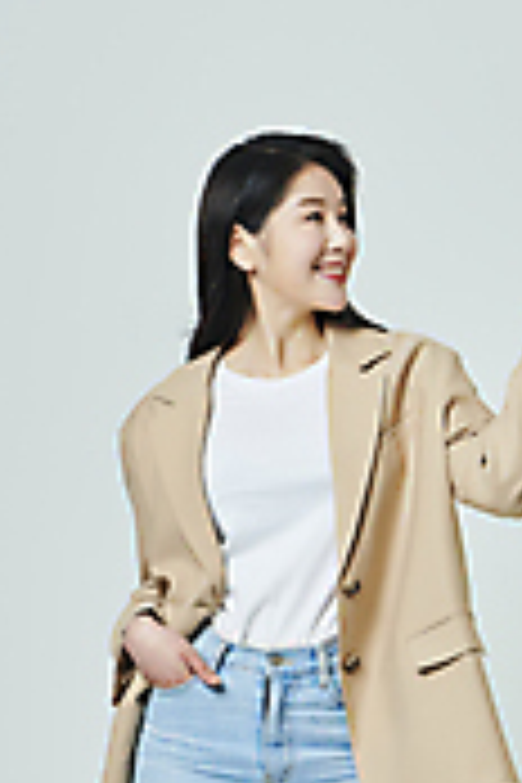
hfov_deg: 8.5
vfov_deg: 12.7
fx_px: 3501
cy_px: 693
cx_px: 358
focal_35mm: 161
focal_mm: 70
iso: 100
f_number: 11
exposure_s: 1/125
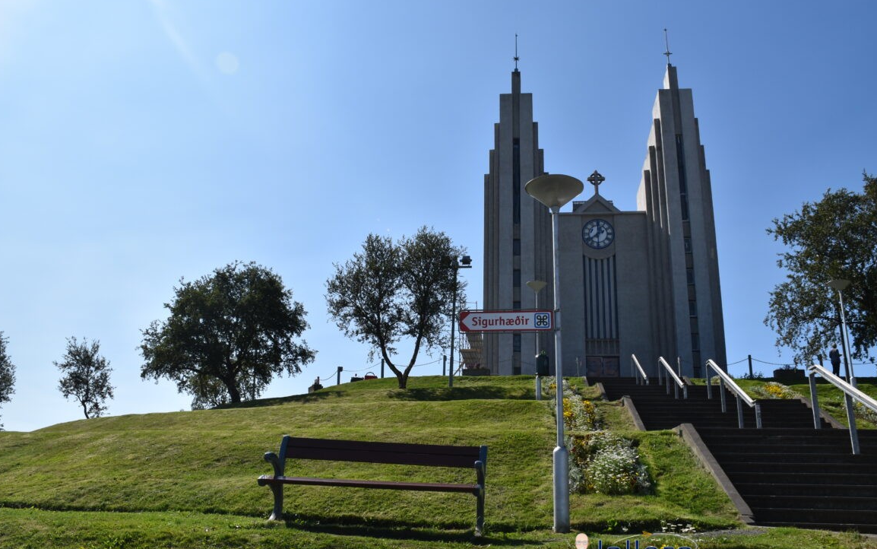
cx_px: 436
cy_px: 281
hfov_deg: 61.2
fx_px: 741
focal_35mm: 31
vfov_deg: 40.6
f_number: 11
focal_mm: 20
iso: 200
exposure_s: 1/500
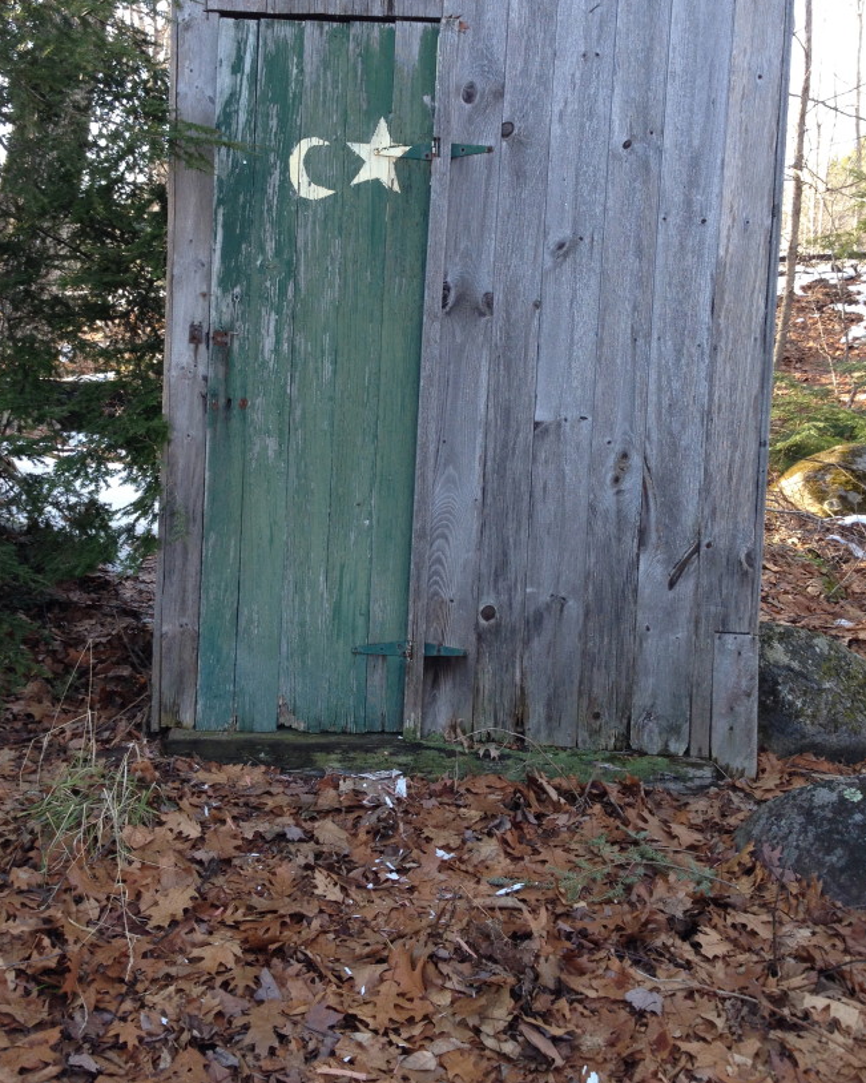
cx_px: 396
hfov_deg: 34.9
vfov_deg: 42.7
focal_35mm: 43
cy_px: 431
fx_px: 1378
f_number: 2.4
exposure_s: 1/120
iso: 64
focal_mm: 4.28
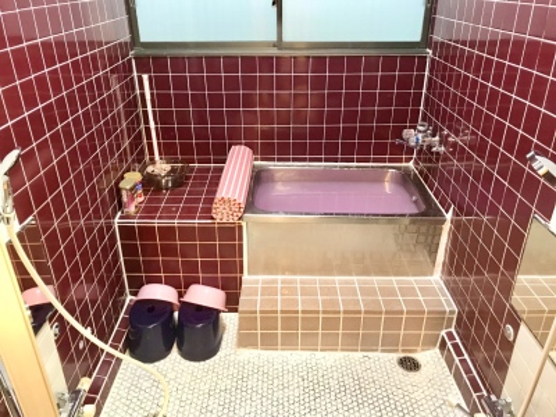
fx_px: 450
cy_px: 208
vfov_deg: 49.7
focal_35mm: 28
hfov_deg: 63.4
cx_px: 278
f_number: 1.8
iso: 80
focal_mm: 3.99
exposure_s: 1/8
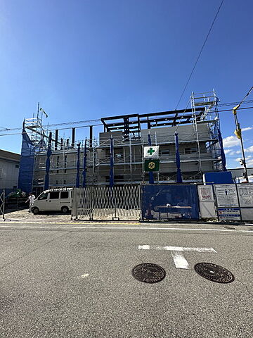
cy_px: 169
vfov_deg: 102.1
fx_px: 136
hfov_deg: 85.7
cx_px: 126
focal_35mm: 14
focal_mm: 2.22
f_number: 2.2
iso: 40
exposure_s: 1/1350
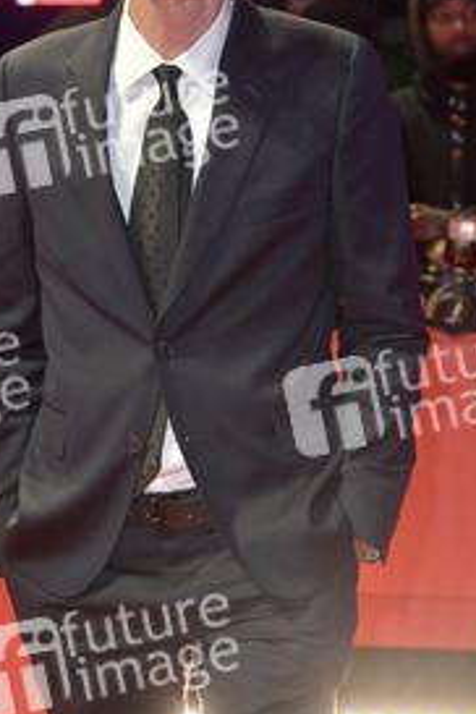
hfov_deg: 11.4
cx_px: 180
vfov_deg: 17.0
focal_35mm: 120
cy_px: 264
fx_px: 2380
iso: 2000
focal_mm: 82
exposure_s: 1/200
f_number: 5.6
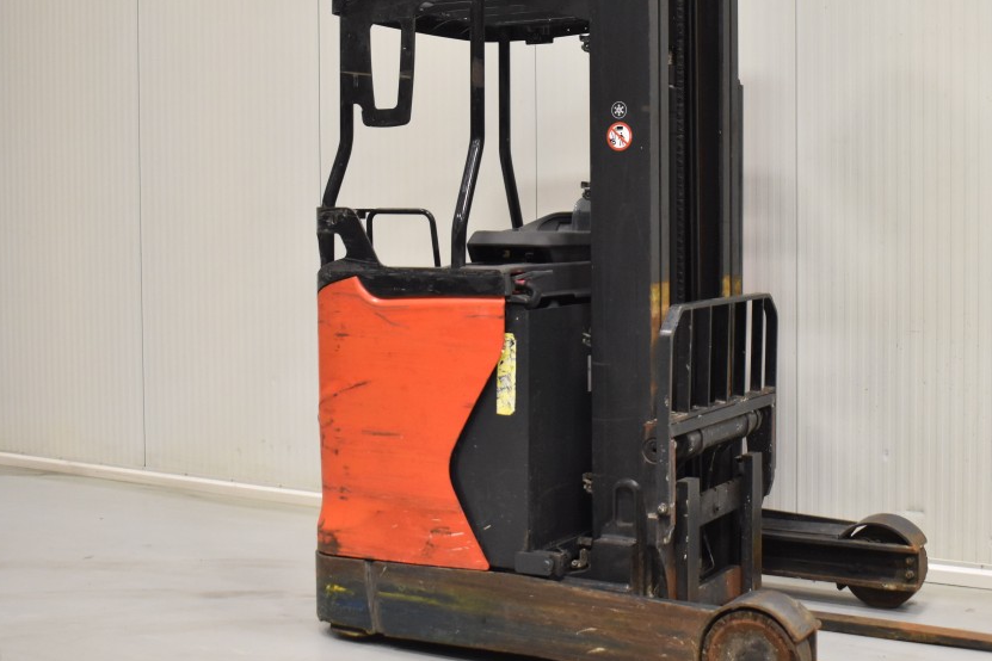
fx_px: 1433
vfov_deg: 25.9
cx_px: 610
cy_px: 262
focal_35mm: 52
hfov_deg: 38.0
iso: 1600
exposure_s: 1/50
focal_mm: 24
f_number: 4.5
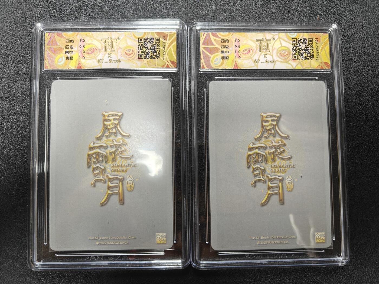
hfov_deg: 71.6
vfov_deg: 56.8
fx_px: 263
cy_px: 142
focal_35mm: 24
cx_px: 190
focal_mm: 5.59
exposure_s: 1/50
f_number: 1.8
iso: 200
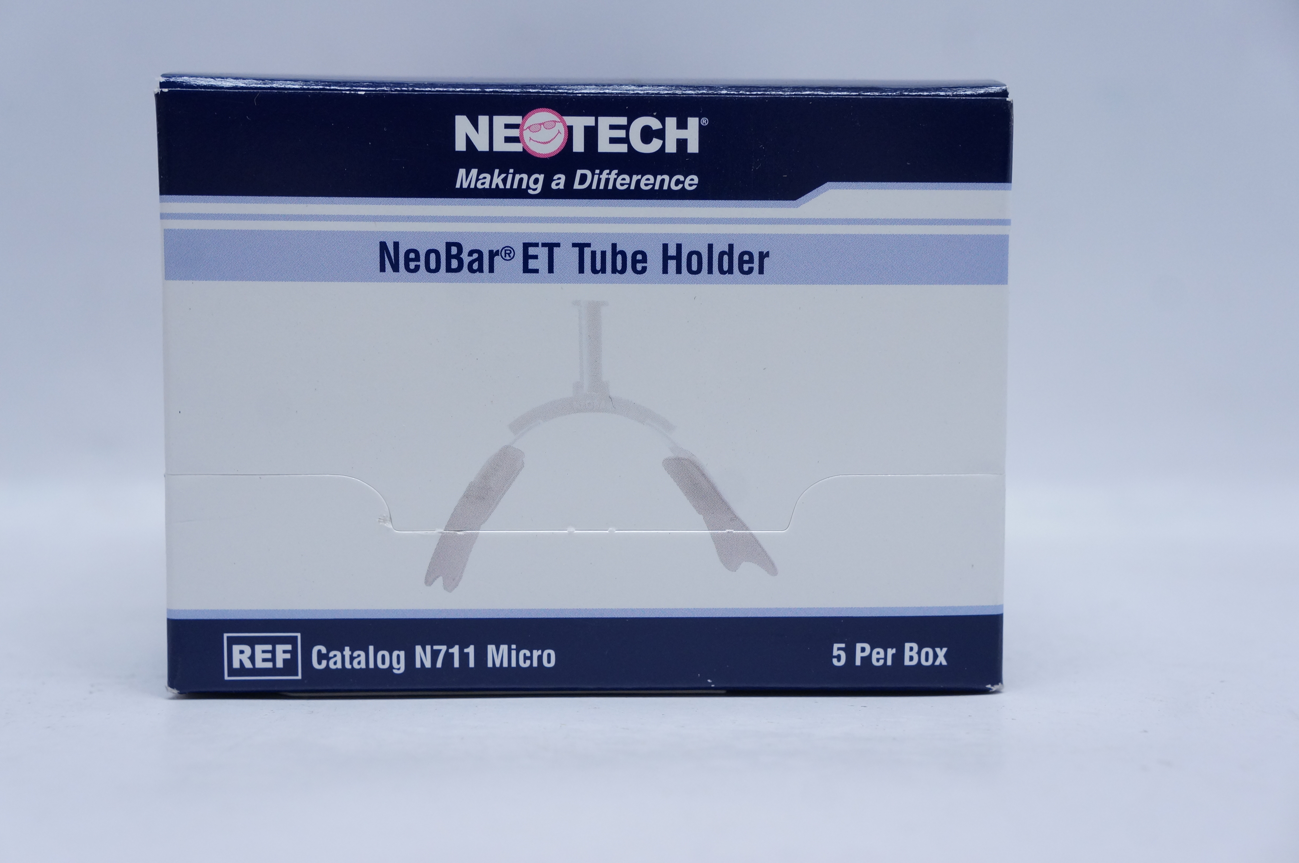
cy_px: 432
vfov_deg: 27.2
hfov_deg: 40.0
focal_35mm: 50
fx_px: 1784
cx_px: 650
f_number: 5.6
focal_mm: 33
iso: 800
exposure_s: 1/100
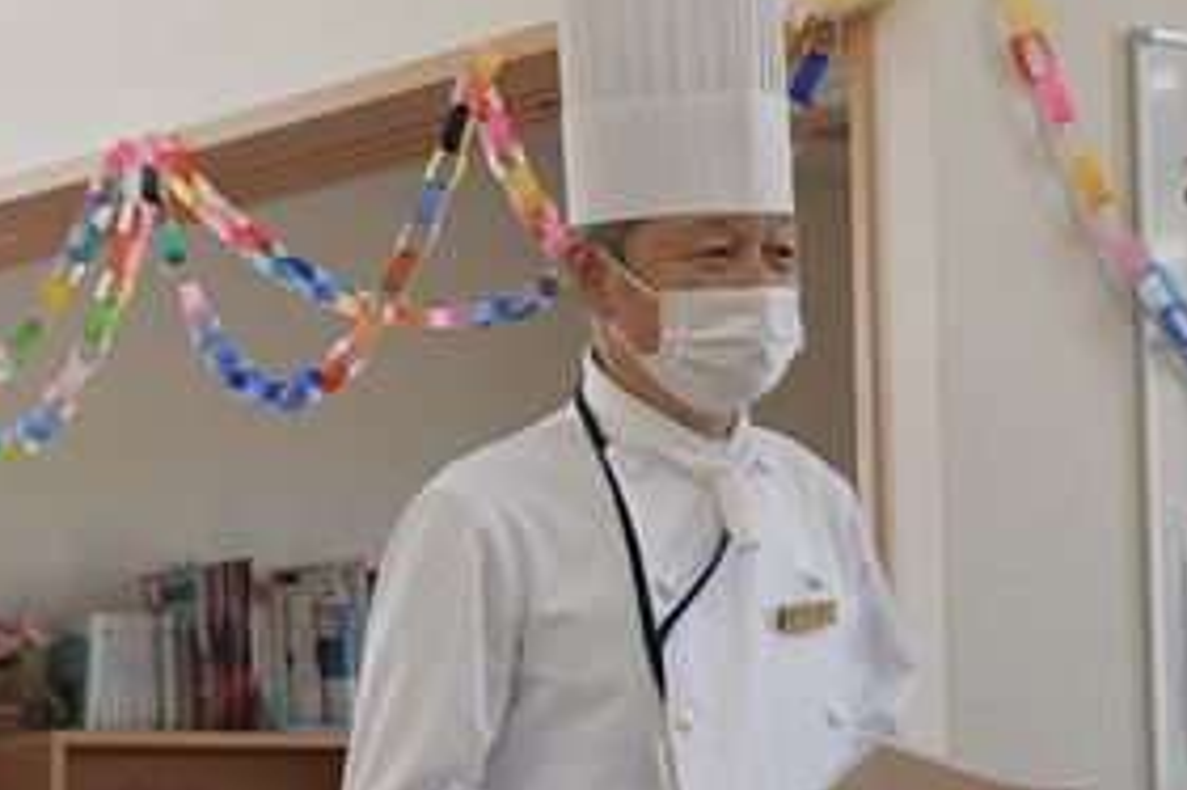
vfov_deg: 8.8
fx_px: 5107
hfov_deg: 13.2
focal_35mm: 155
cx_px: 1005
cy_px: 353
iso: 2500
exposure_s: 1/640
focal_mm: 58
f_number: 5.6
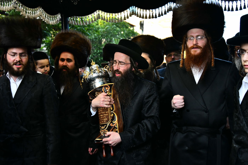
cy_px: 82
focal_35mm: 48
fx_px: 331
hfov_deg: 41.1
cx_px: 124
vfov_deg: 28.1
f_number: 5.6
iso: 2500
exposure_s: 1/800
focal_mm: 48
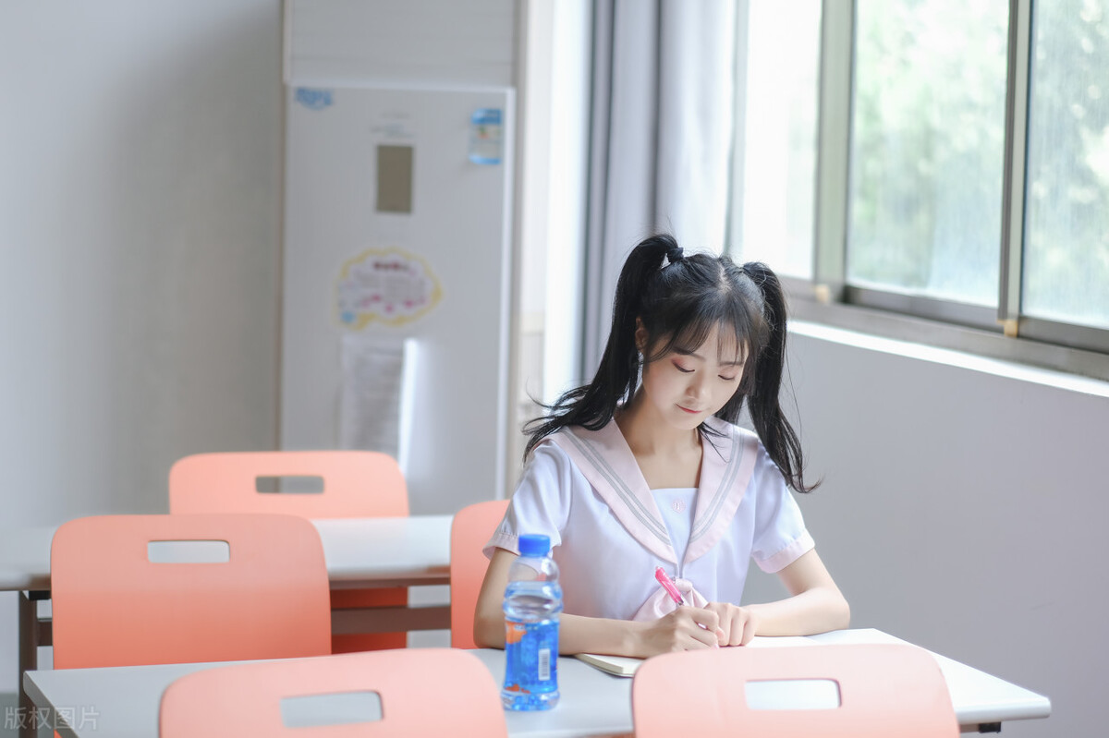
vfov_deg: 16.2
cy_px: 369
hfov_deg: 24.2
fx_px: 2586
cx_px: 554
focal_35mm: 84
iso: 320
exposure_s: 1/400
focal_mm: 56
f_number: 1.4
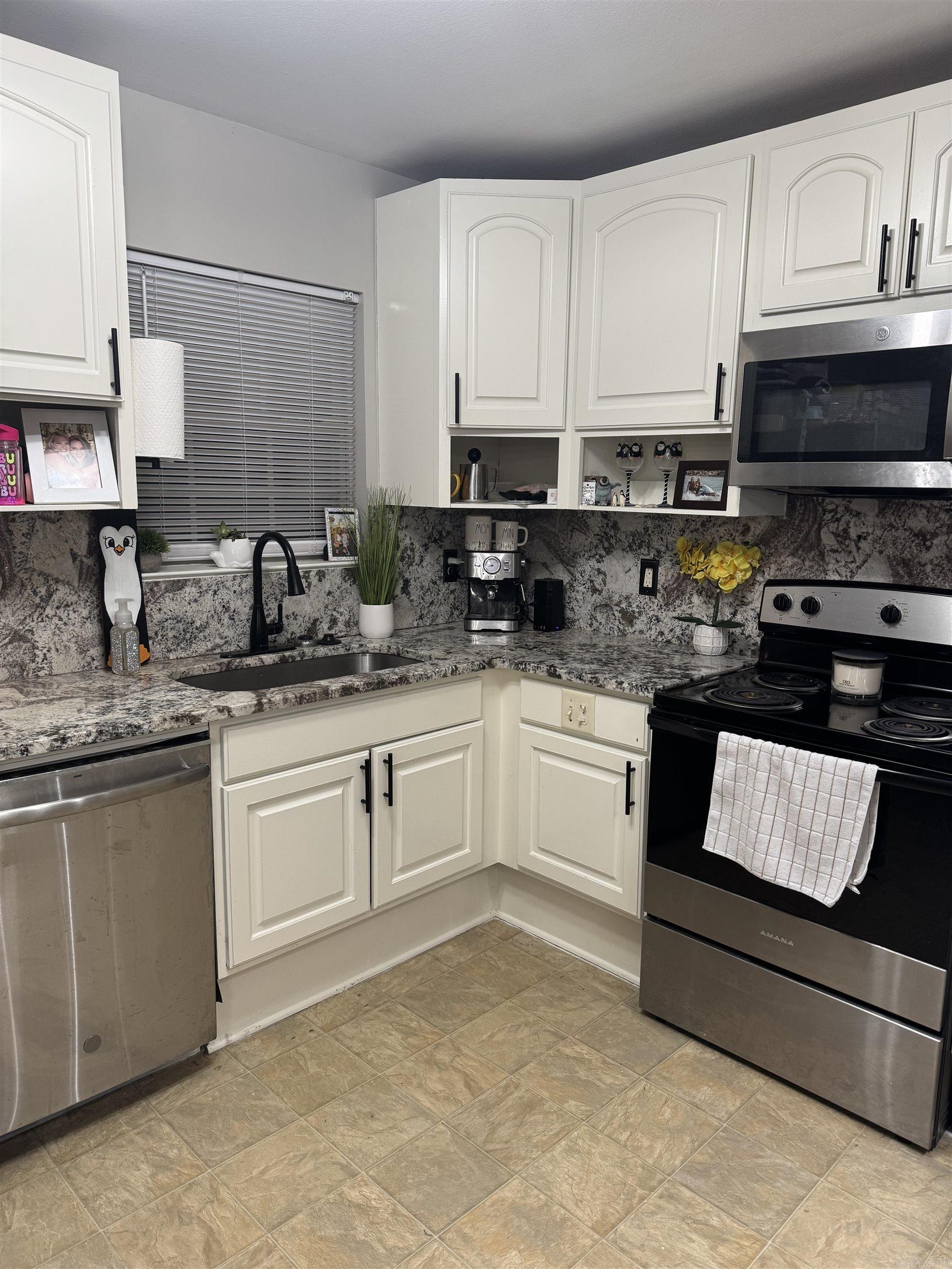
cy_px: 634
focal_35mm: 24
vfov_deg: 71.6
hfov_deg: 56.8
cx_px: 476
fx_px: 880
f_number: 1.78
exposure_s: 1/60
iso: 100
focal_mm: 6.76
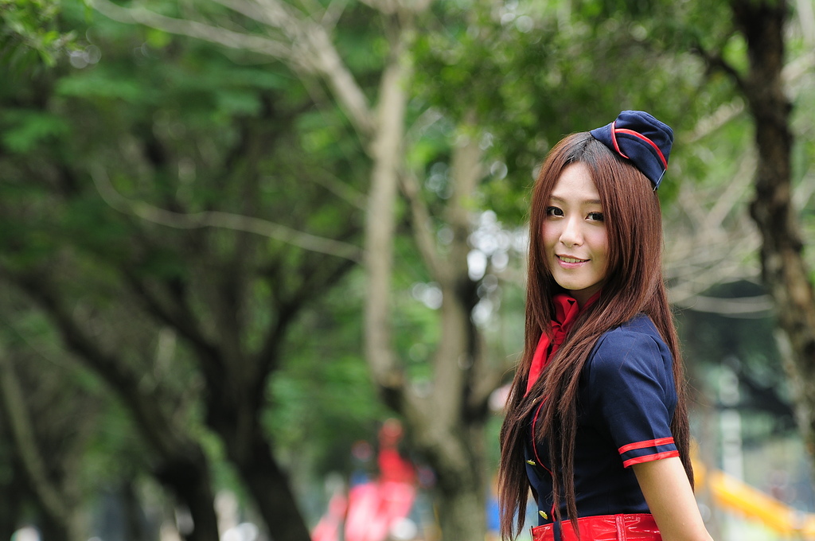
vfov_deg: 8.7
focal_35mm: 158
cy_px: 270
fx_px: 3561
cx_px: 408
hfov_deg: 13.1
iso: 200
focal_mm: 105
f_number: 3.2
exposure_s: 1/320
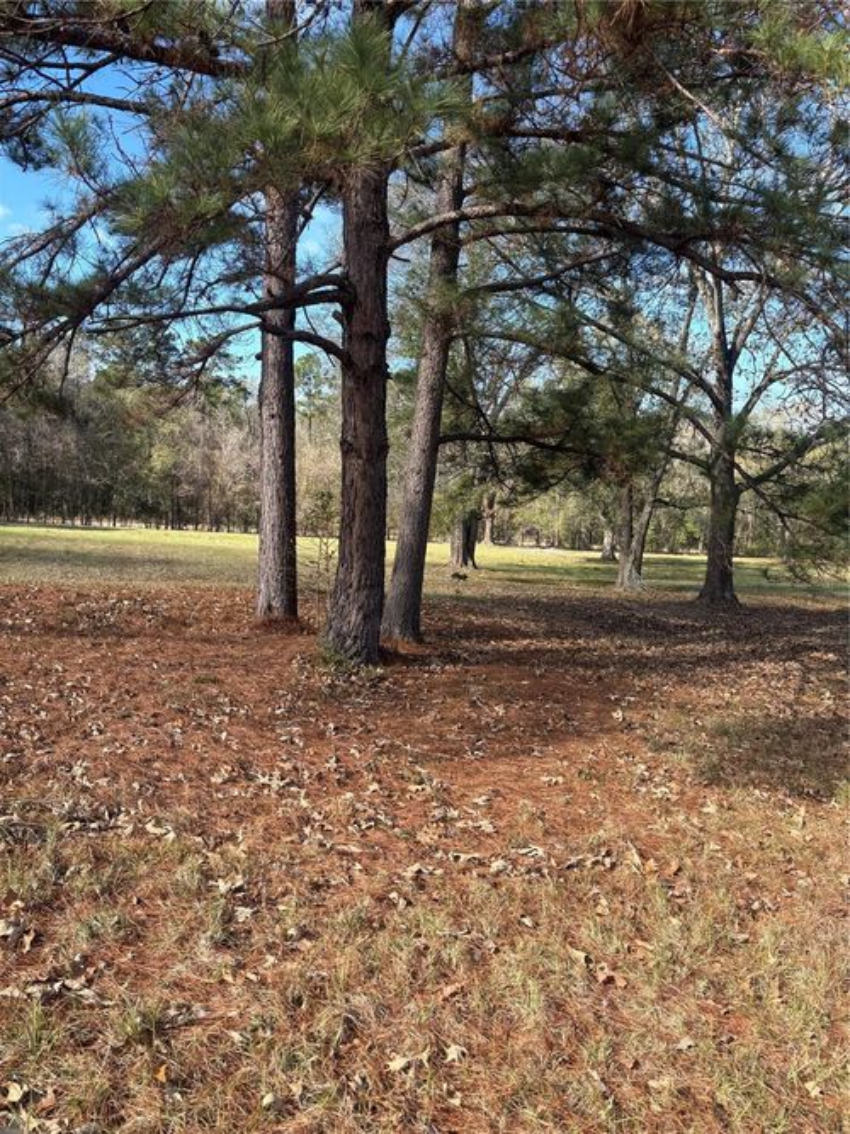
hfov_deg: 53.0
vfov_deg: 67.3
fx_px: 852
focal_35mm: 26
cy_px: 567
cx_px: 425
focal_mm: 5.96
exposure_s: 1/943
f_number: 1.6
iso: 50
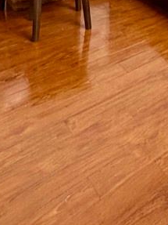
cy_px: -100
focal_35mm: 50
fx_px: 324
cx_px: 230
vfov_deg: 27.9
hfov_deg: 24.6
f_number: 2.2
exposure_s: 1/50
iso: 200
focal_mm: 2.22
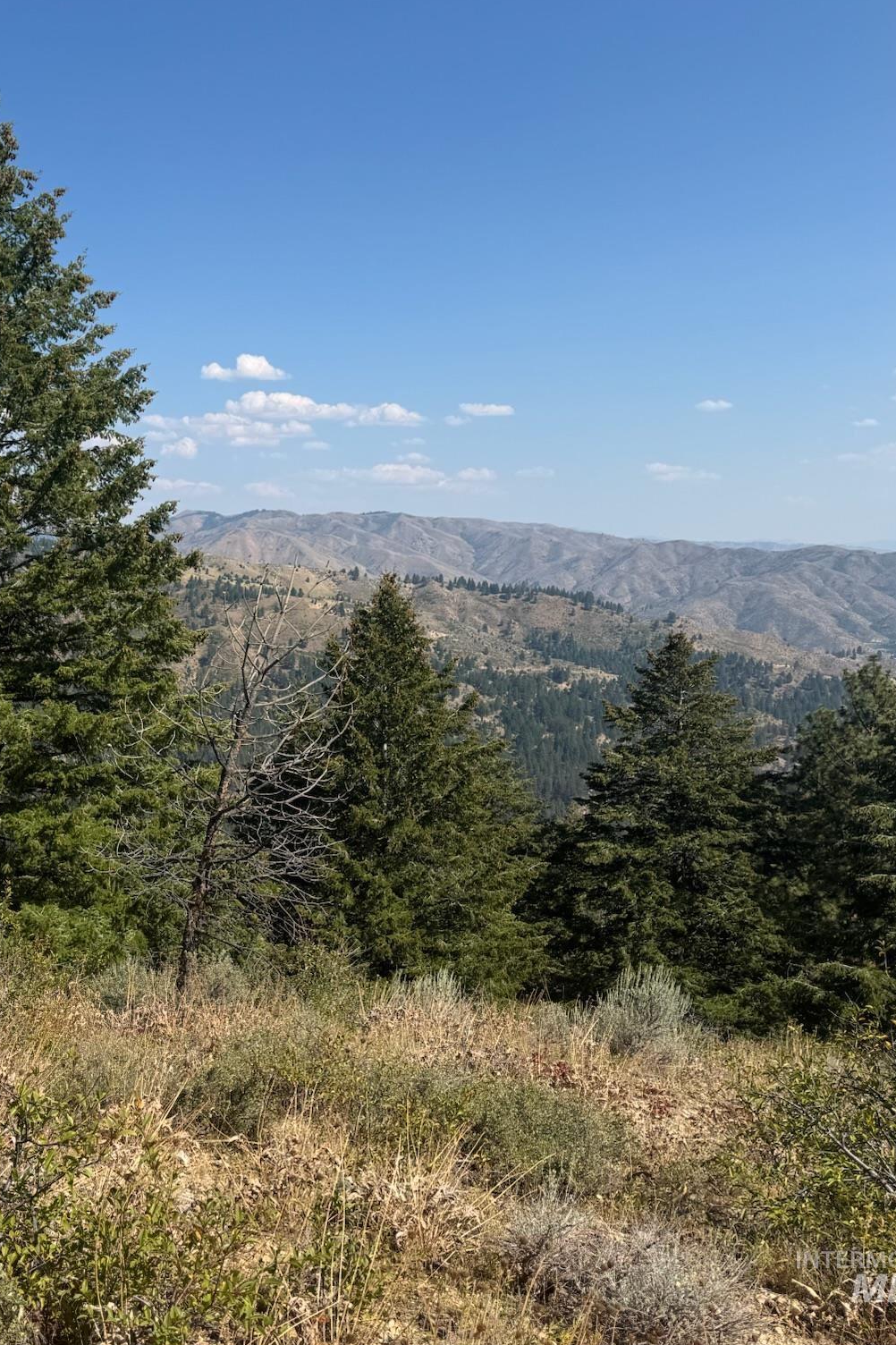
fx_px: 1270
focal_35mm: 34
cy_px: 666
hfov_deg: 36.4
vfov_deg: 55.8
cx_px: 87
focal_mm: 6.76
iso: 80
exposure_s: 1/4608
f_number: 1.78
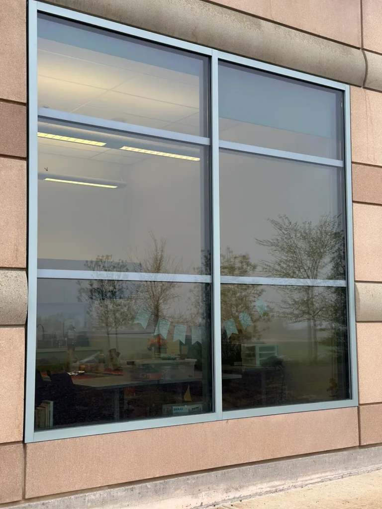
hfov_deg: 30.3
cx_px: 191
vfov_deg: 39.7
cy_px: 254
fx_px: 706
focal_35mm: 48
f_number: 1.78
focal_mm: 6.86
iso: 80
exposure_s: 1/204
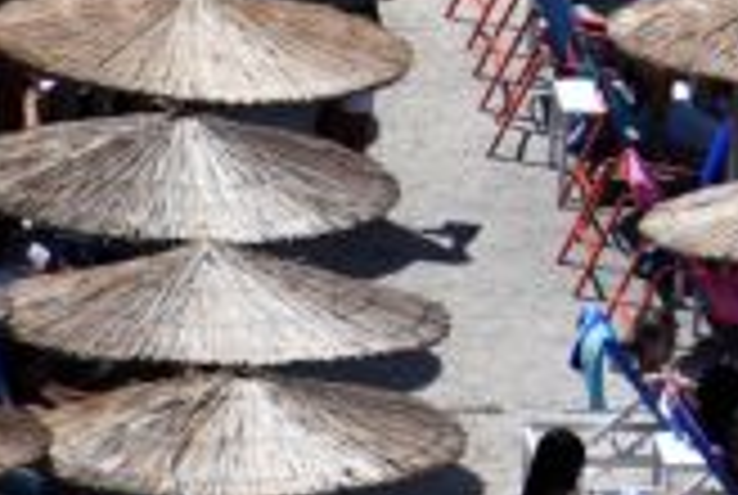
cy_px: -83
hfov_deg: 1.4
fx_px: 30025
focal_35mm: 1462
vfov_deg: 0.9
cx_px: 1359
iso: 200
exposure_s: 1/1000
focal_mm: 250
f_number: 6
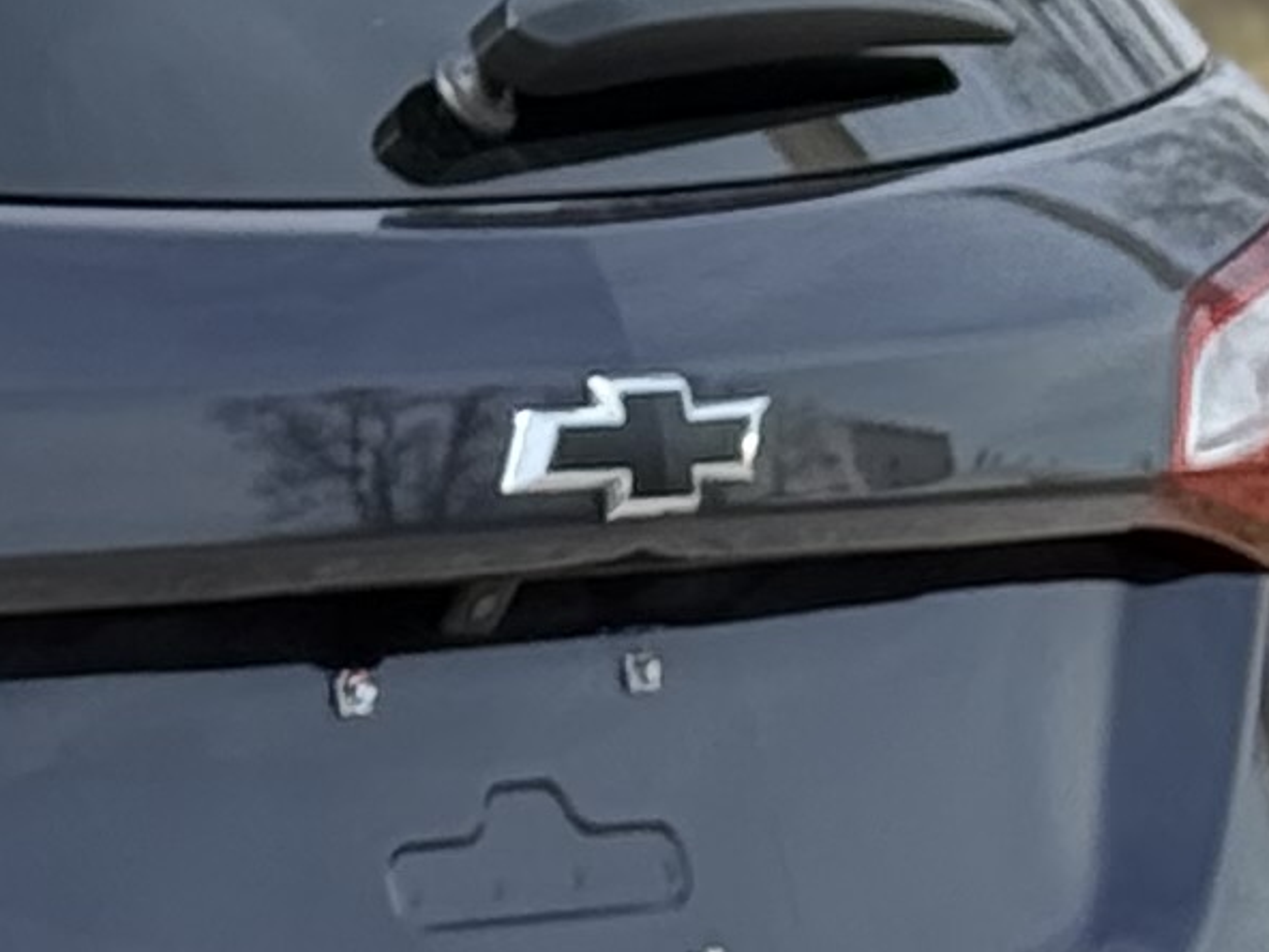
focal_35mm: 327
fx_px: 11988
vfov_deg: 4.5
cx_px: -2079
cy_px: 798
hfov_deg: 5.8
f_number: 1.78
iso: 100
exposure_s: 1/2415
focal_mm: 6.76
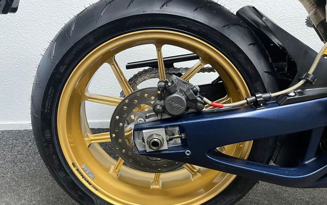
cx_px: 161
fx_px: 250
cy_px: 110
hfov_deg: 66.5
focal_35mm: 28
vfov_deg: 44.5
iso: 400
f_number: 1.6
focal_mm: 5.1
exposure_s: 1/50
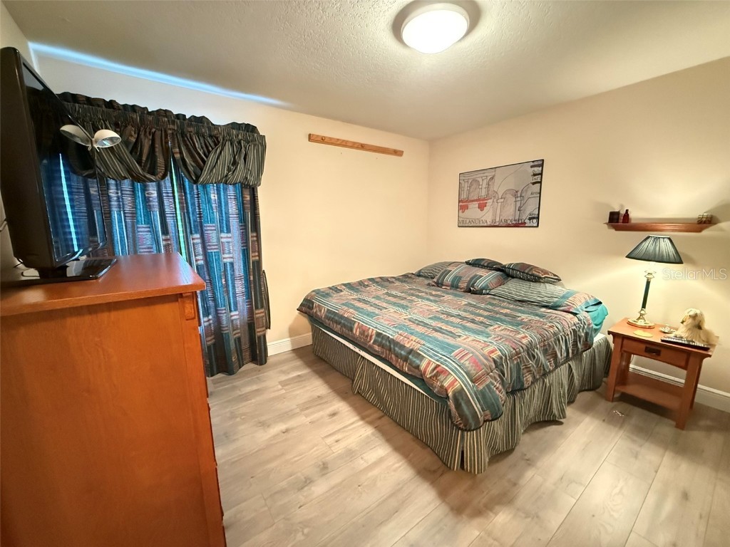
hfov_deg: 102.1
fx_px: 295
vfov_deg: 85.7
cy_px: 274
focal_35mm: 14
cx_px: 365
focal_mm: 2.22
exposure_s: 1/30
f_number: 2.2
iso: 1600
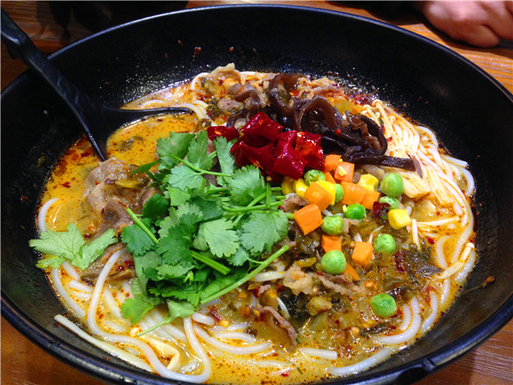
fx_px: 489
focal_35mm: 33
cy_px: 192
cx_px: 256
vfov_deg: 42.9
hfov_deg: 55.4
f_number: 2.4
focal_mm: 4.12
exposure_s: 1/20
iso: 200
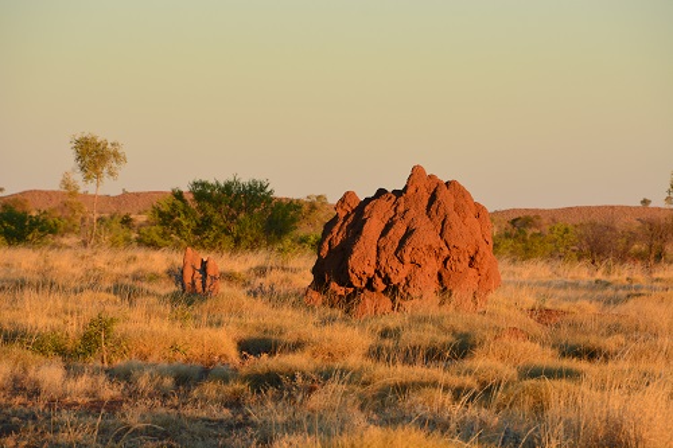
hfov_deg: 6.9
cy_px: 224
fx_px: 5606
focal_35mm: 300
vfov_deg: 4.6
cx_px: 336
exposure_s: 1/80
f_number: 10
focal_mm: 200
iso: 200
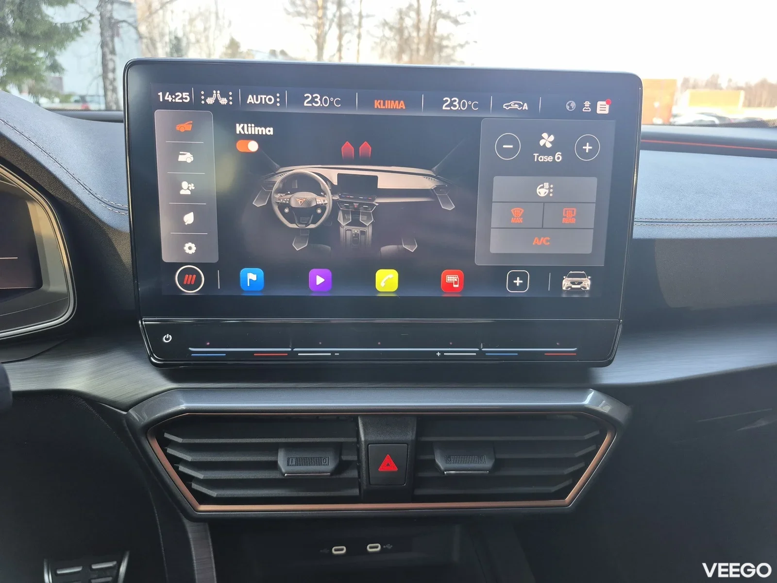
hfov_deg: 73.9
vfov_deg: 58.9
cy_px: 292
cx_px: 388
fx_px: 516
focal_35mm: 23
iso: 200
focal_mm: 5.4
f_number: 1.8
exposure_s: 1/78
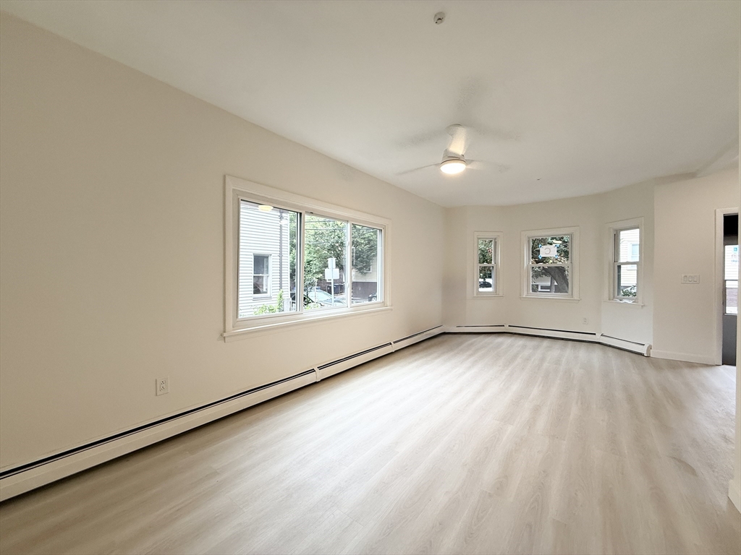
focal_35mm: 14
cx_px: 370
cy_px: 278
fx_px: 300
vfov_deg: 85.7
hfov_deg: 102.1
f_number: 2.2
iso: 125
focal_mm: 2.22
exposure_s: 1/120
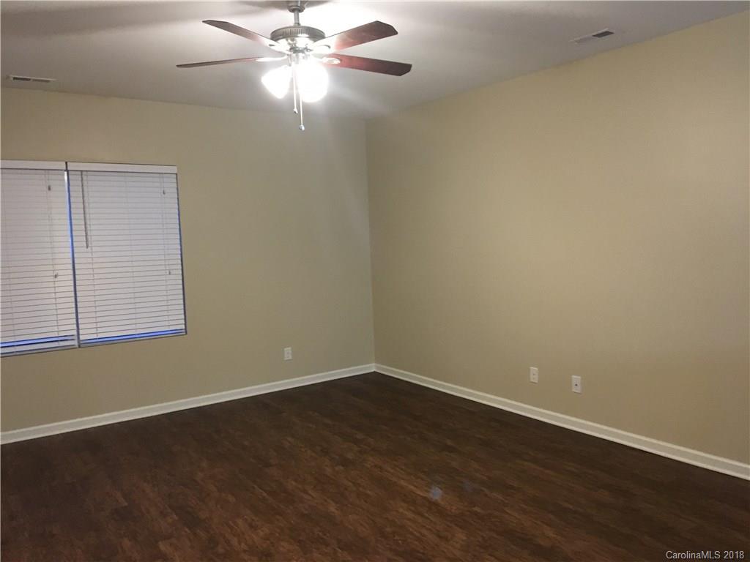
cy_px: 281
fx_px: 628
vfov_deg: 48.2
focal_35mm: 29
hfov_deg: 61.7
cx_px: 375
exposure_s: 1/30
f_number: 2.2
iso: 200
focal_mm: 4.15
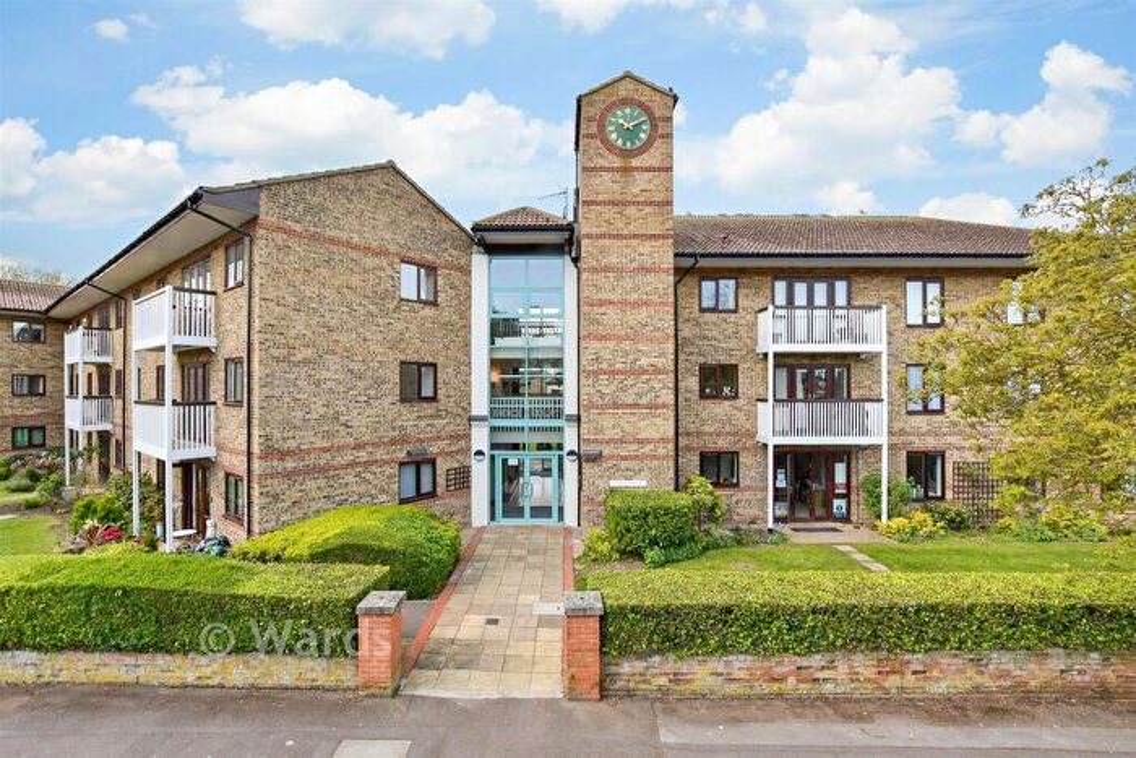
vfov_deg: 77.4
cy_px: 379
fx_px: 473
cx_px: 568
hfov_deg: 100.4
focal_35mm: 15
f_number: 8
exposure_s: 1/800
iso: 1000
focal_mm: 10
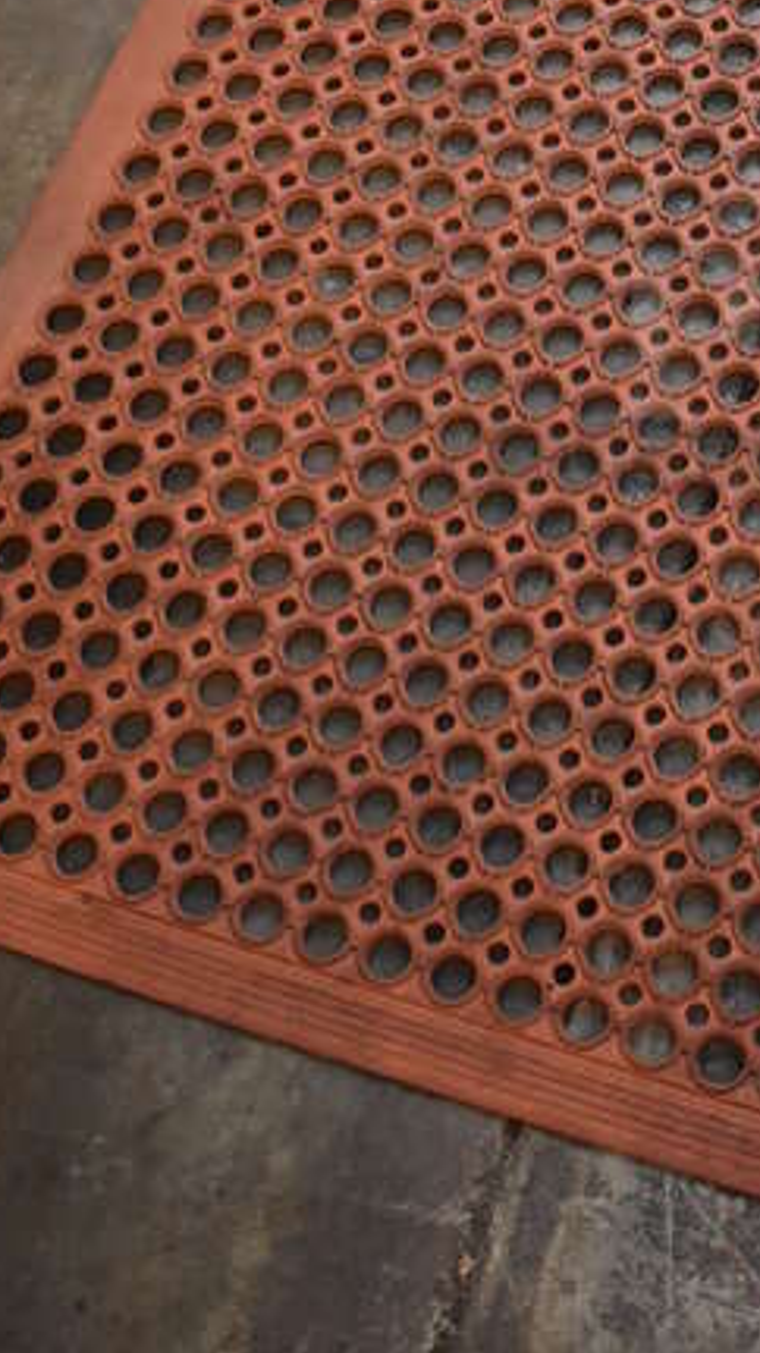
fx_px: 2153
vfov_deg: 34.1
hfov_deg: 19.2
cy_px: 328
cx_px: 839
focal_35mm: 60
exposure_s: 1/125
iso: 2200
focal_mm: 18
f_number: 3.5
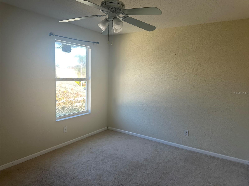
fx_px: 173
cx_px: 124
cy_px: 93
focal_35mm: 24
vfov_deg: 56.8
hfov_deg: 71.6
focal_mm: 6.86
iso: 80
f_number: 1.78
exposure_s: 1/193
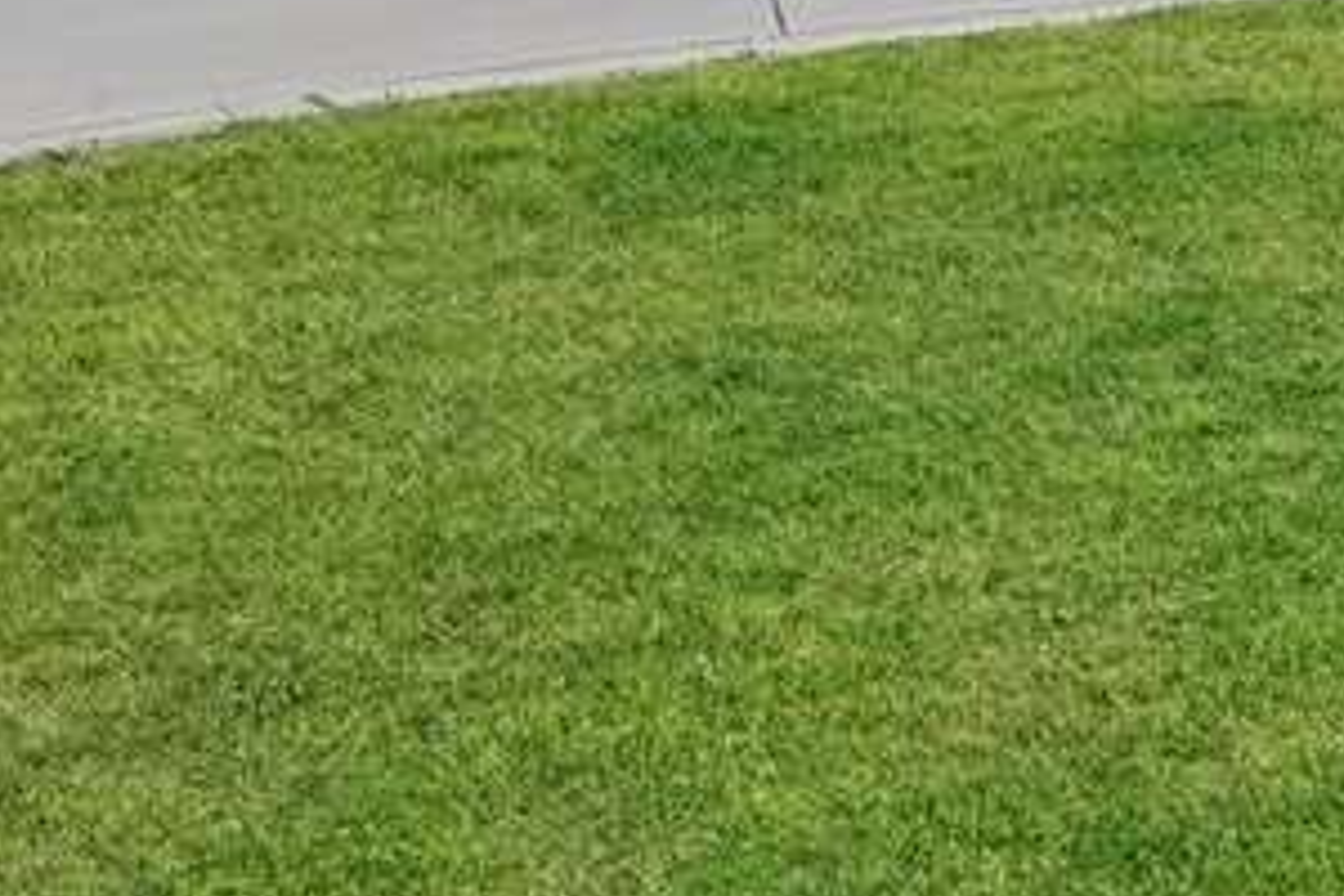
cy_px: -699
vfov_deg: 18.1
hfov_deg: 20.9
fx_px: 2240
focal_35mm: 60
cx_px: 2491
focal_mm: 12
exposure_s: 1/200
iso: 200
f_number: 8
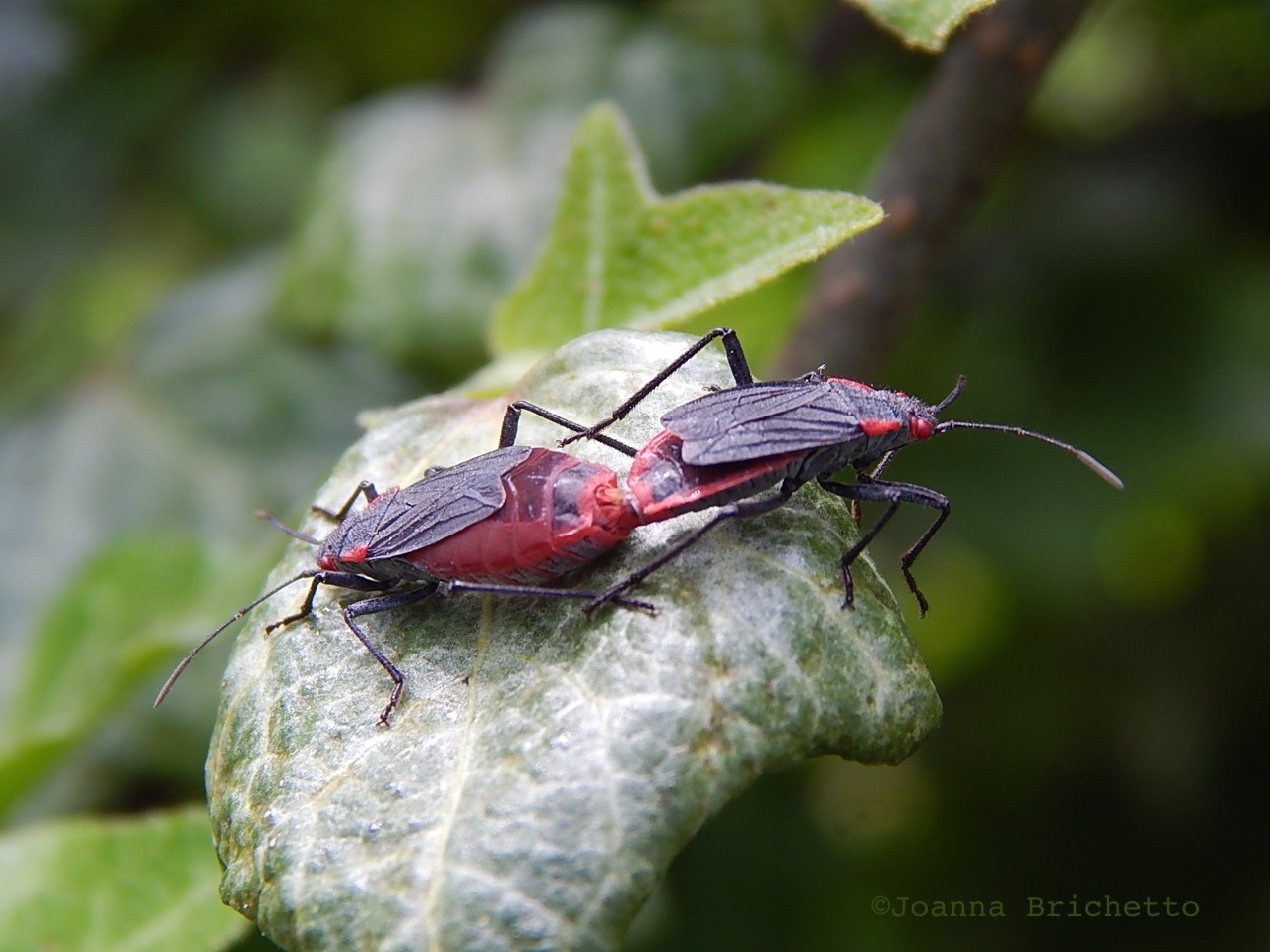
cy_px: 476
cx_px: 635
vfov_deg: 11.2
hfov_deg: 14.9
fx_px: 4843
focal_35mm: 132
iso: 125
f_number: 4.8
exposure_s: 1/100
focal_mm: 23.4
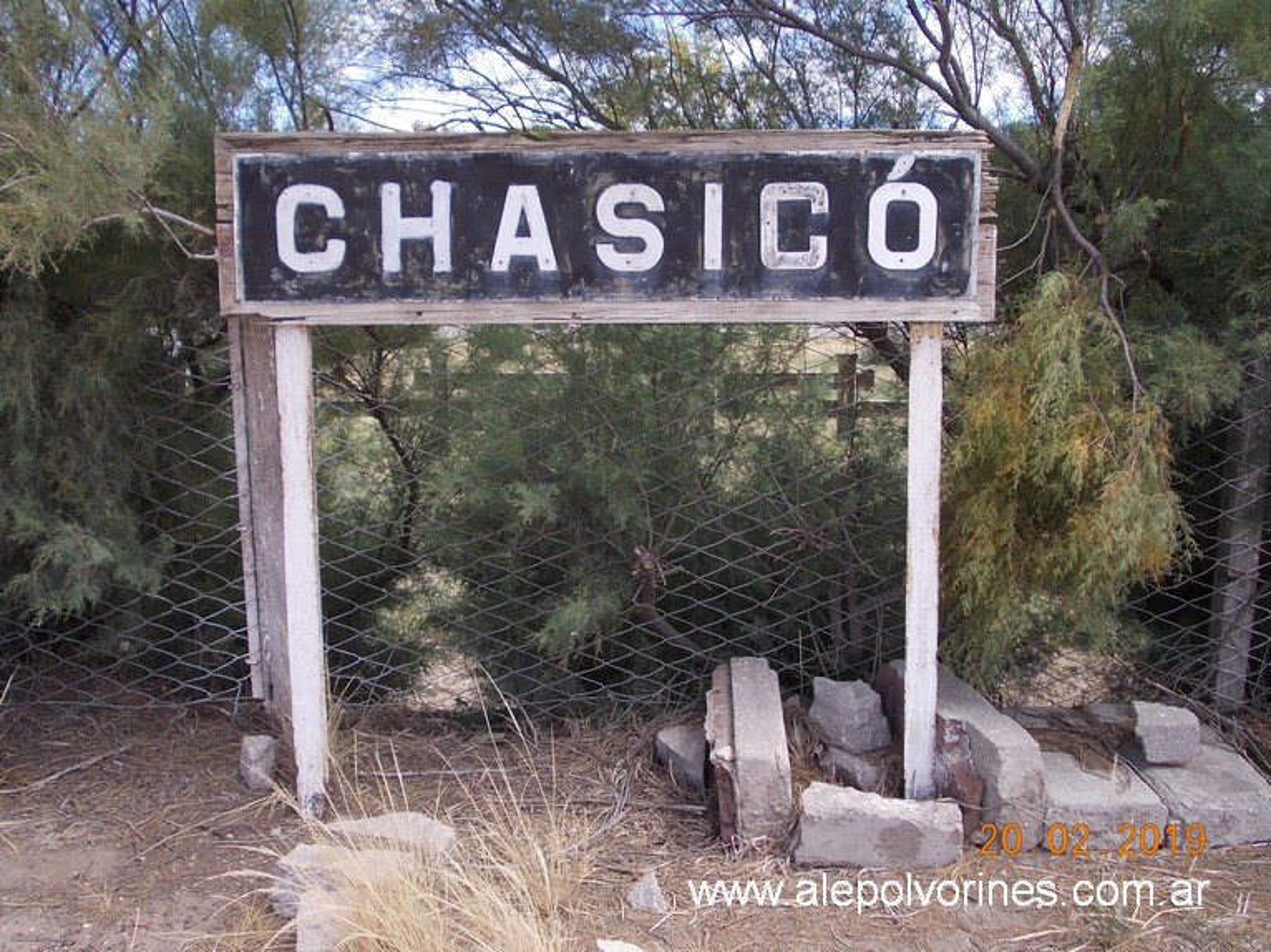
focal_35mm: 38
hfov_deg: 49.0
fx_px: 1395
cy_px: 476
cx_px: 636
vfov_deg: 37.7
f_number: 3.1
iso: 80
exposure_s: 1/400
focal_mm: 5.3
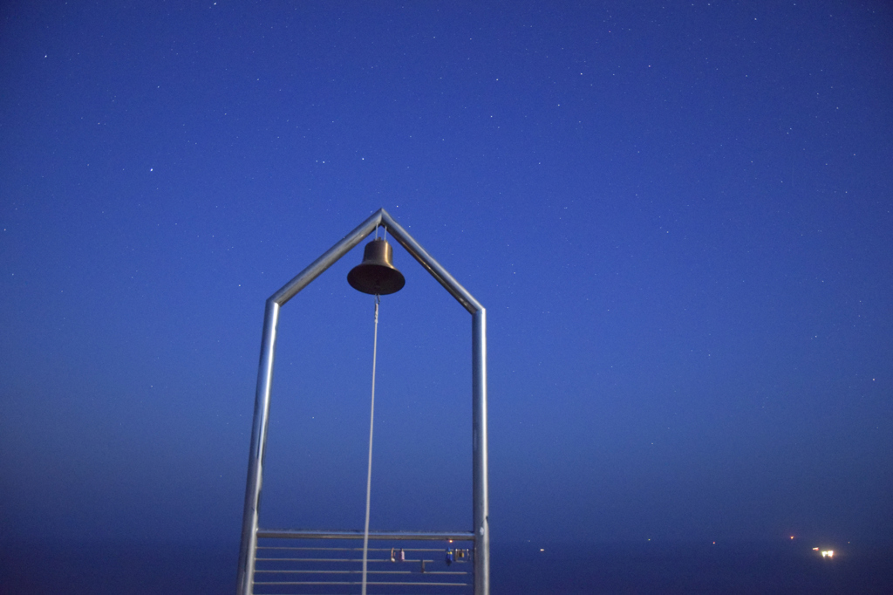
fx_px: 595
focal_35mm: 24
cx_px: 446
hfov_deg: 73.8
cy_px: 298
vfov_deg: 53.1
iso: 6400
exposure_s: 8
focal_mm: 16
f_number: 3.5
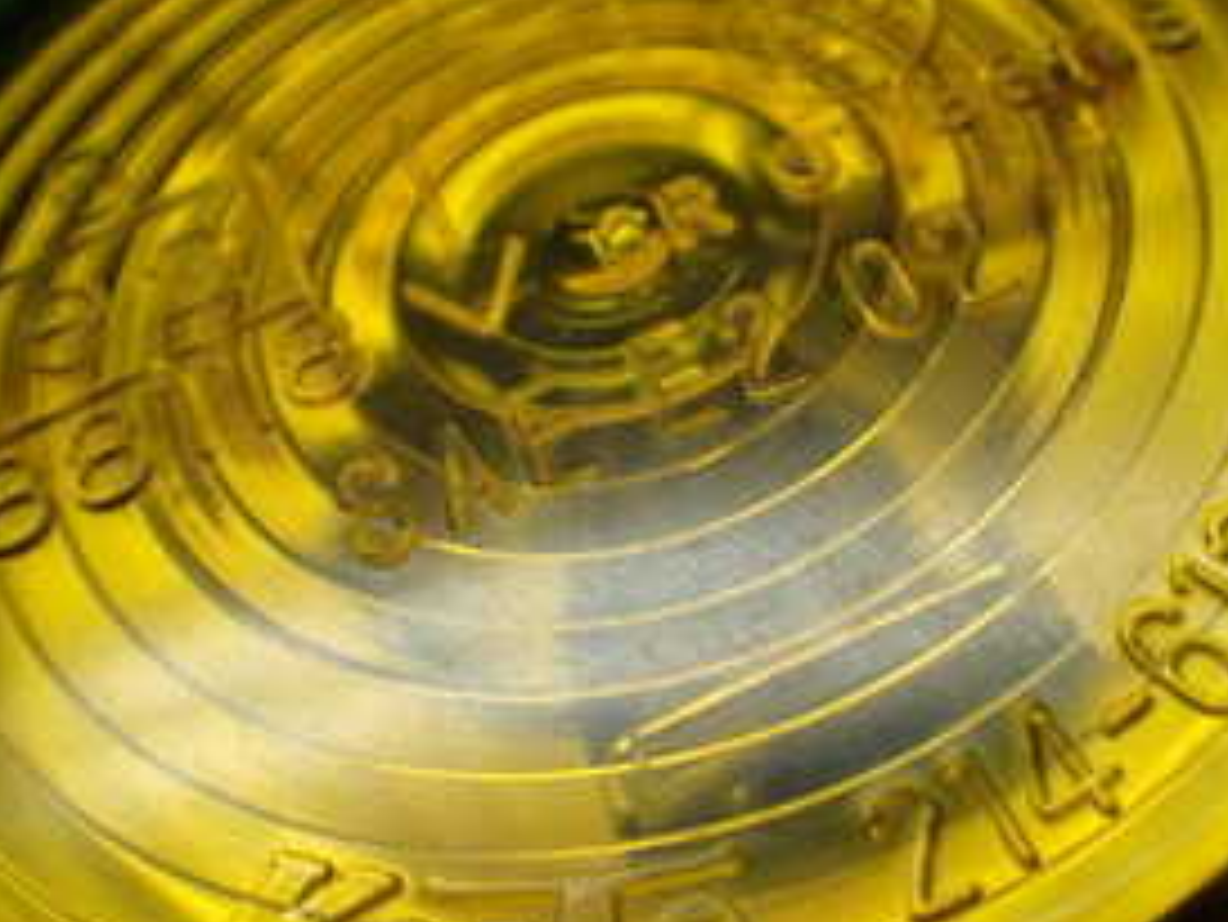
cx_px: 895
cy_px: 522
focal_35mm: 66
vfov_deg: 22.3
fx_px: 2342
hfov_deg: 29.0
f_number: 2.3
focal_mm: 5.4
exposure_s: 1/125
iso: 160
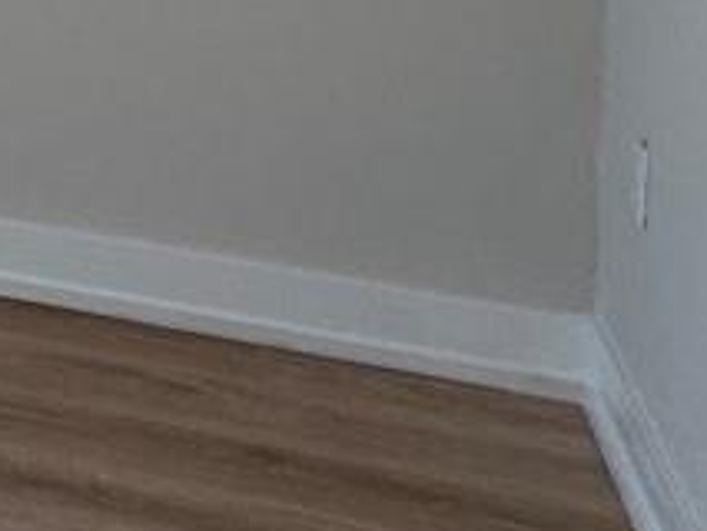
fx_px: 2146
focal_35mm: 105
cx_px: -1079
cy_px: -508
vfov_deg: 12.5
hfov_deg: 13.1
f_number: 2.2
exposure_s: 1/214
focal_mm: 2.22
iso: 40
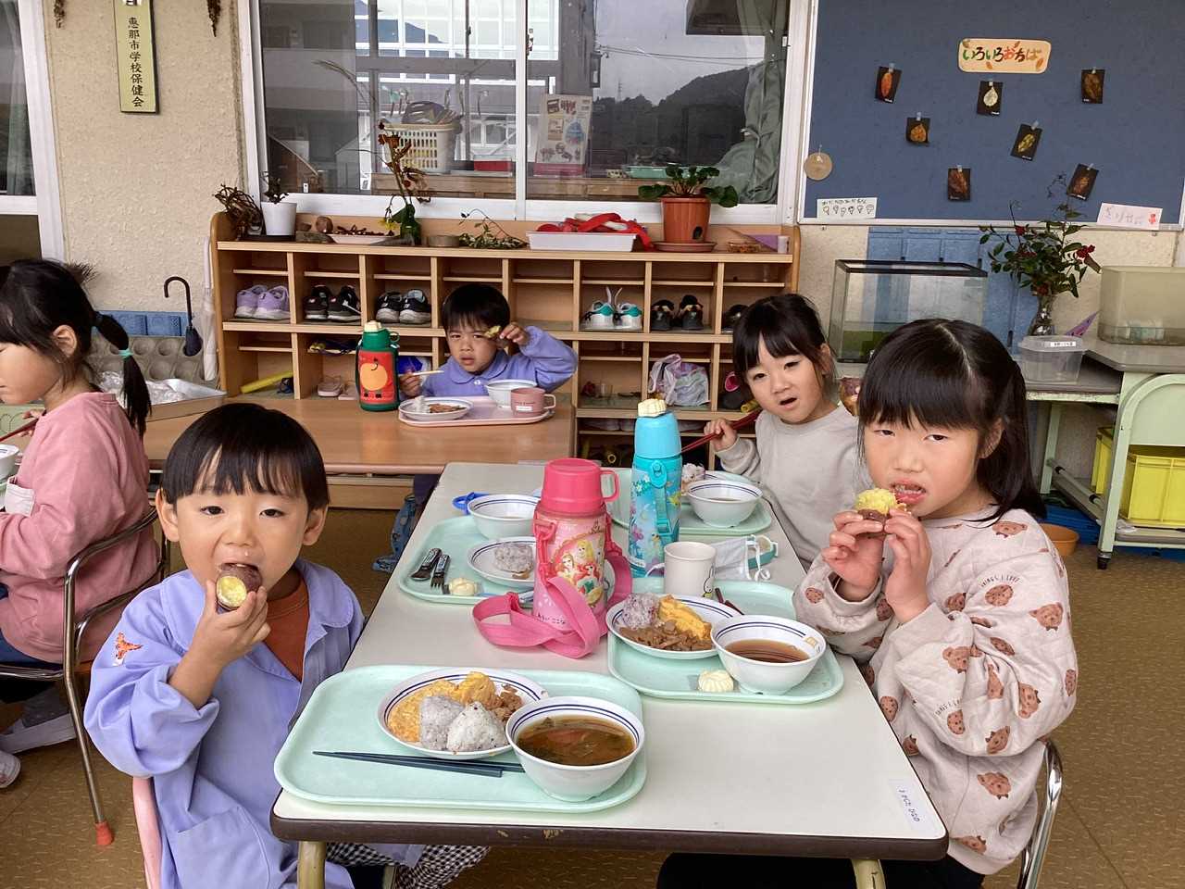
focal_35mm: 31
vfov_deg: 45.4
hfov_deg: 58.4
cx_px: 592
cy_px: 444
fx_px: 1061
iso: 25
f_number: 2.4
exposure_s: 1/291
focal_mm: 3.3
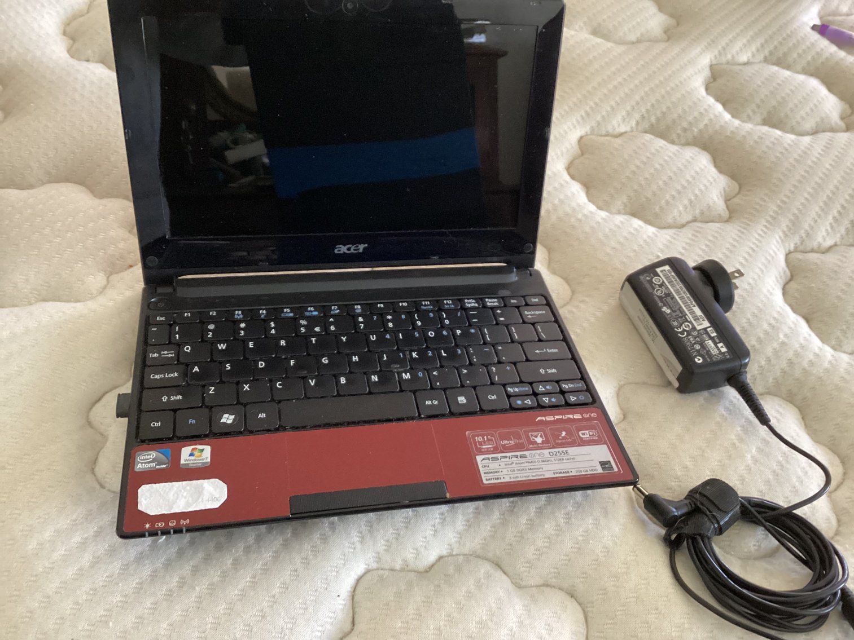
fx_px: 765
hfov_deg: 58.3
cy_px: 320
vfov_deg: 45.4
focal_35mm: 31
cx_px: 427
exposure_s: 1/40
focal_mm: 3.3
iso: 320
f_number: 2.4
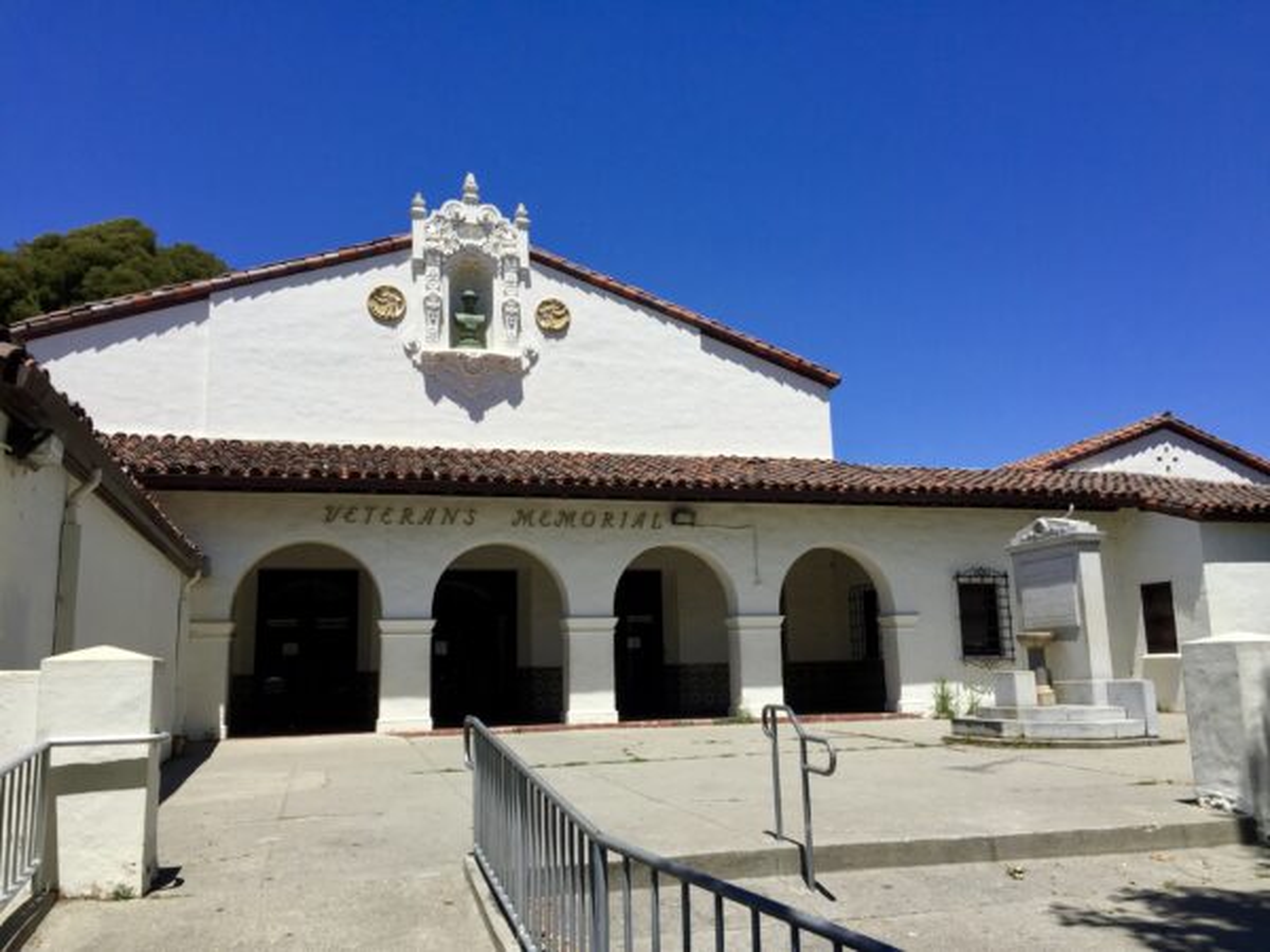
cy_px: 476
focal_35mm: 29
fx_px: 1064
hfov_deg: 61.7
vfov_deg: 48.2
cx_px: 635
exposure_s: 1/2825
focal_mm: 4.15
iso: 32
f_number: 2.2
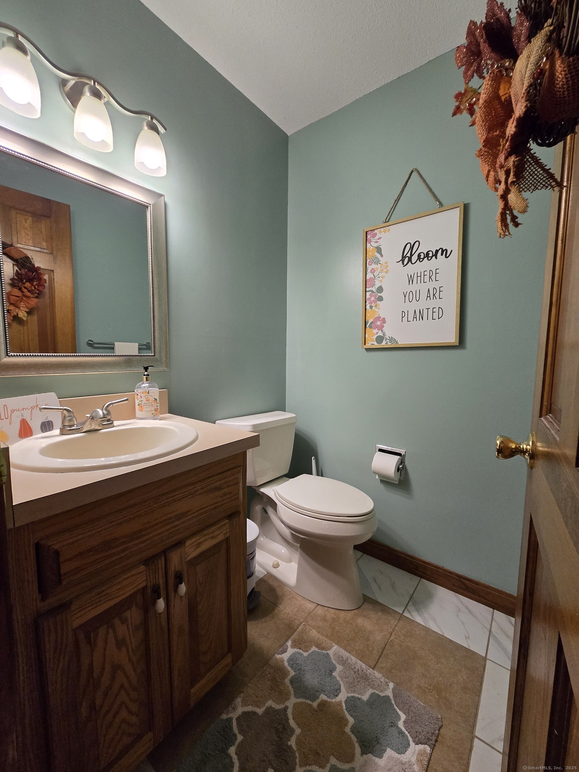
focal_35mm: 13
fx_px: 290
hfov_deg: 89.9
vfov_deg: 106.2
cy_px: 386
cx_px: 290
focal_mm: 2.2
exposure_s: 1/60
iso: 320
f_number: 2.2
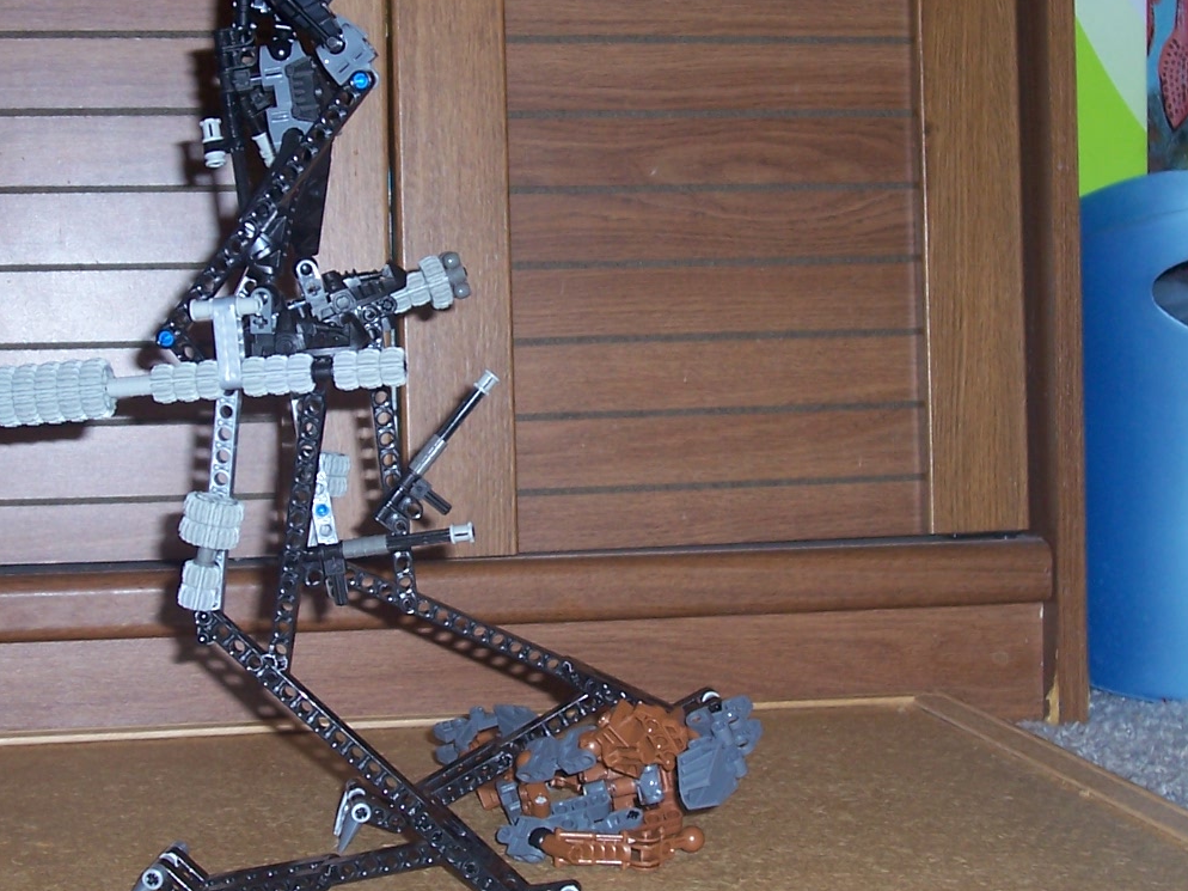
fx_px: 2402
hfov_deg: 27.8
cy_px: 373
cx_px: 545
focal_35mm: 70
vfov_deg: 21.0
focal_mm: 7
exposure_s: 1/60
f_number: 3
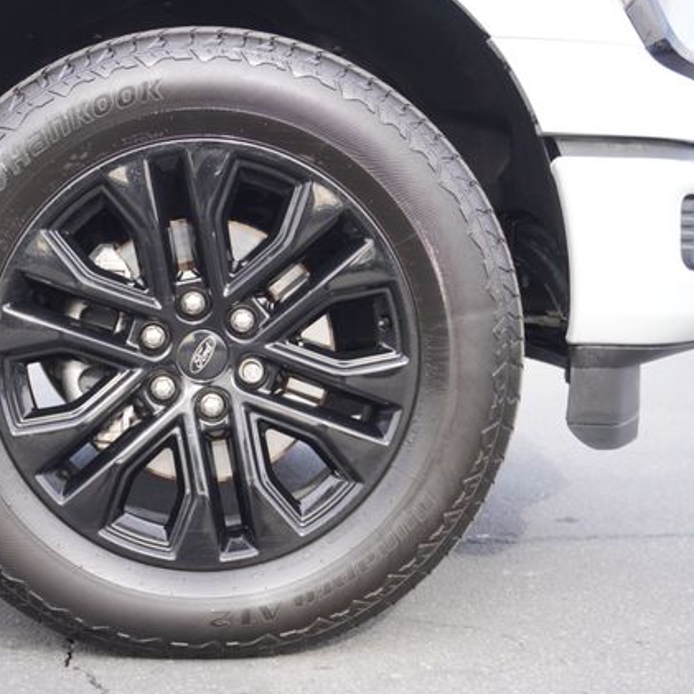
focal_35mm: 62
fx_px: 1406
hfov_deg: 27.5
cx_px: 201
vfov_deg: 27.7
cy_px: 346
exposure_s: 1/60
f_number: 5
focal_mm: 32
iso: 125
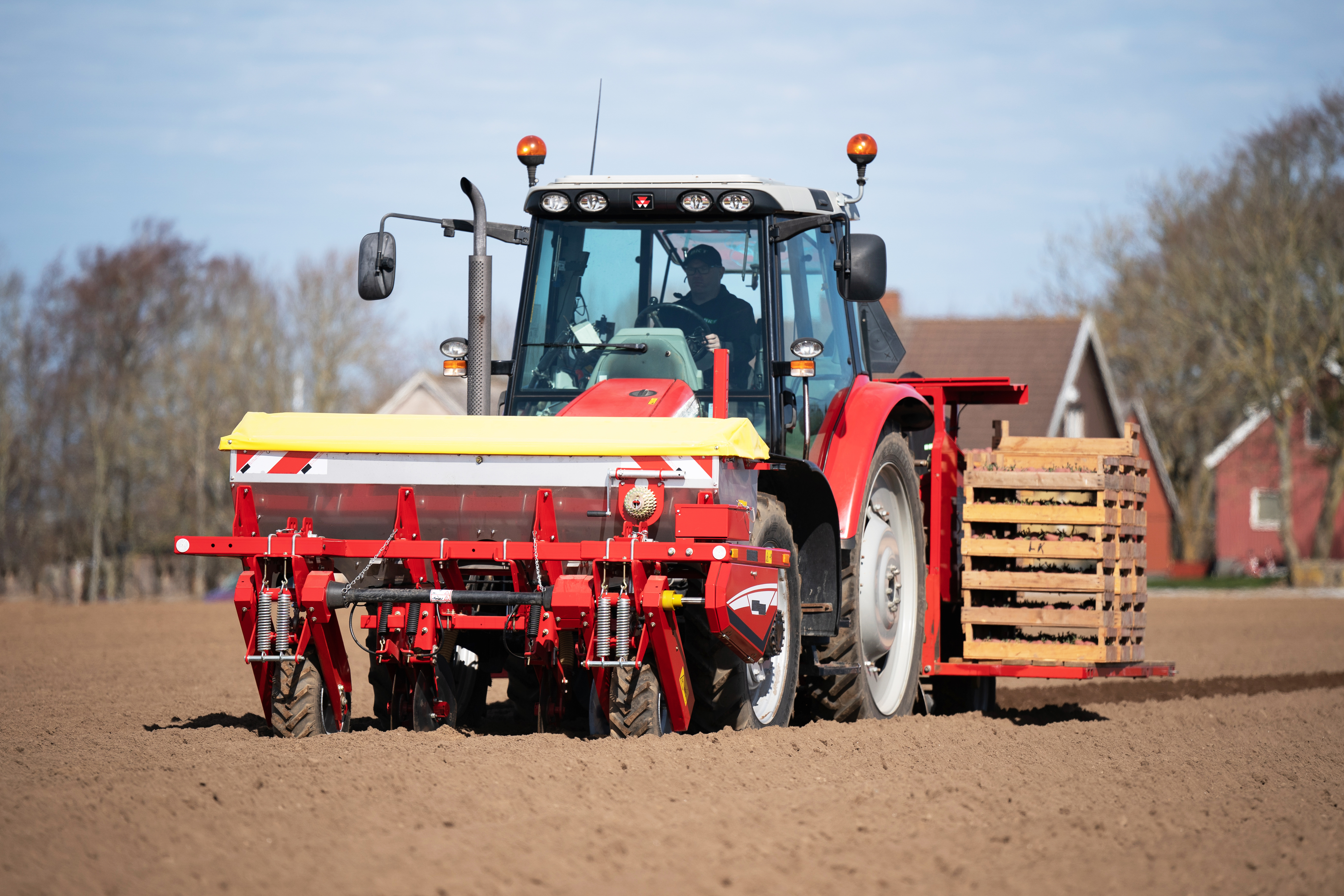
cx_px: 670
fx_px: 7989
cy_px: 428
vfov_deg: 6.4
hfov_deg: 9.6
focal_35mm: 214
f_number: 2.8
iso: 125
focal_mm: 188
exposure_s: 1/2500
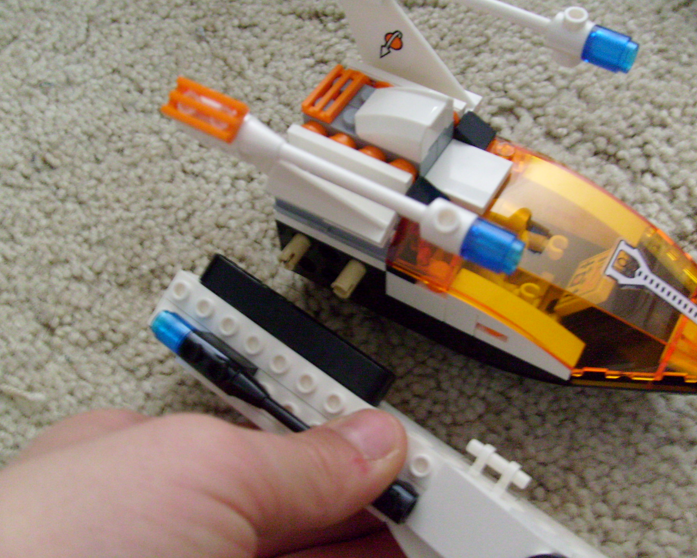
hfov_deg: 46.8
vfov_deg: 38.2
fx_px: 804
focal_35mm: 39
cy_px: 283
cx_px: 349
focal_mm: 5.8
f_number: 2.8
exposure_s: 1/4
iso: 200
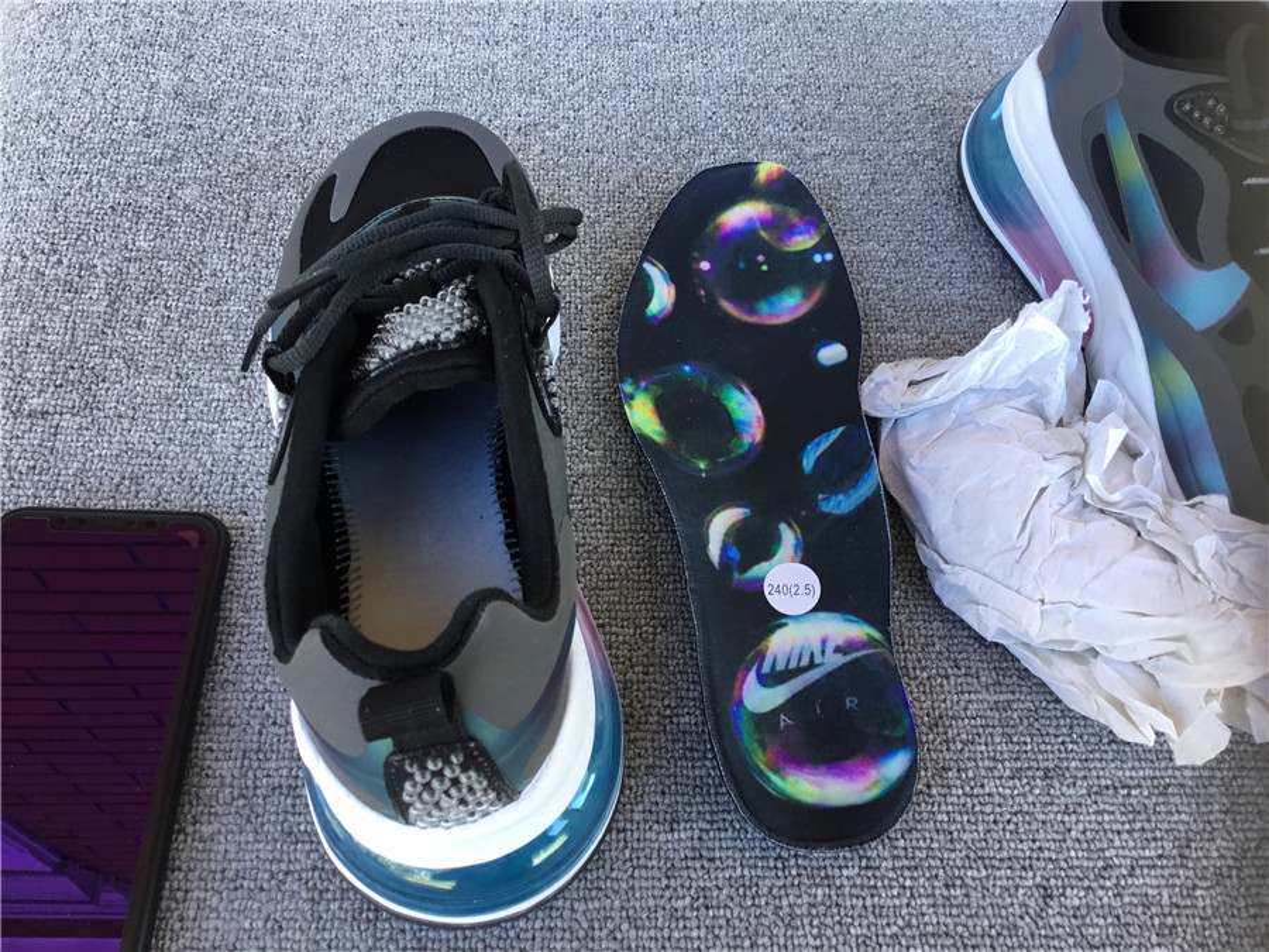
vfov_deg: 45.4
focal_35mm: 31
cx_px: 634
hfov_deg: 58.4
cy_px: 476
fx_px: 1136
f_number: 2.4
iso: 25
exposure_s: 1/50
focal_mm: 3.3
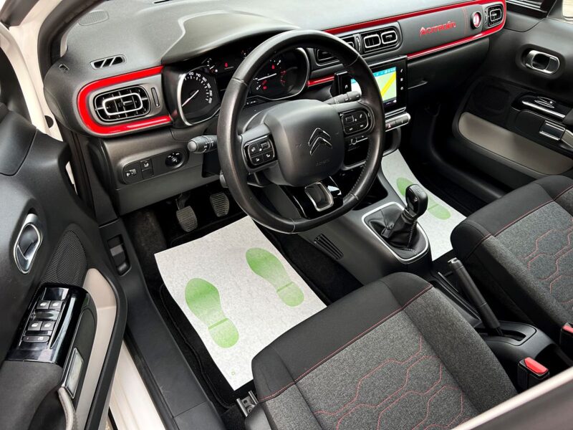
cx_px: 286
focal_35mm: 26
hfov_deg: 67.3
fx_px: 430
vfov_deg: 53.1
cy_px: 215
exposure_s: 1/121
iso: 80
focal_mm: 5.7
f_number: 1.5
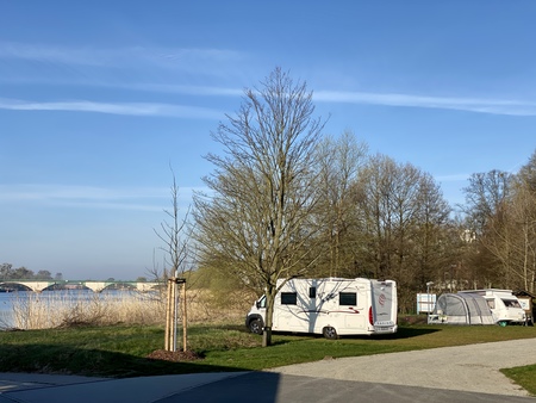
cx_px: 268
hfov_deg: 36.8
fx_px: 806
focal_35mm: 52
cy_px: 202
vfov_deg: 28.1
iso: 20
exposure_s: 1/1410
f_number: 2
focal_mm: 6
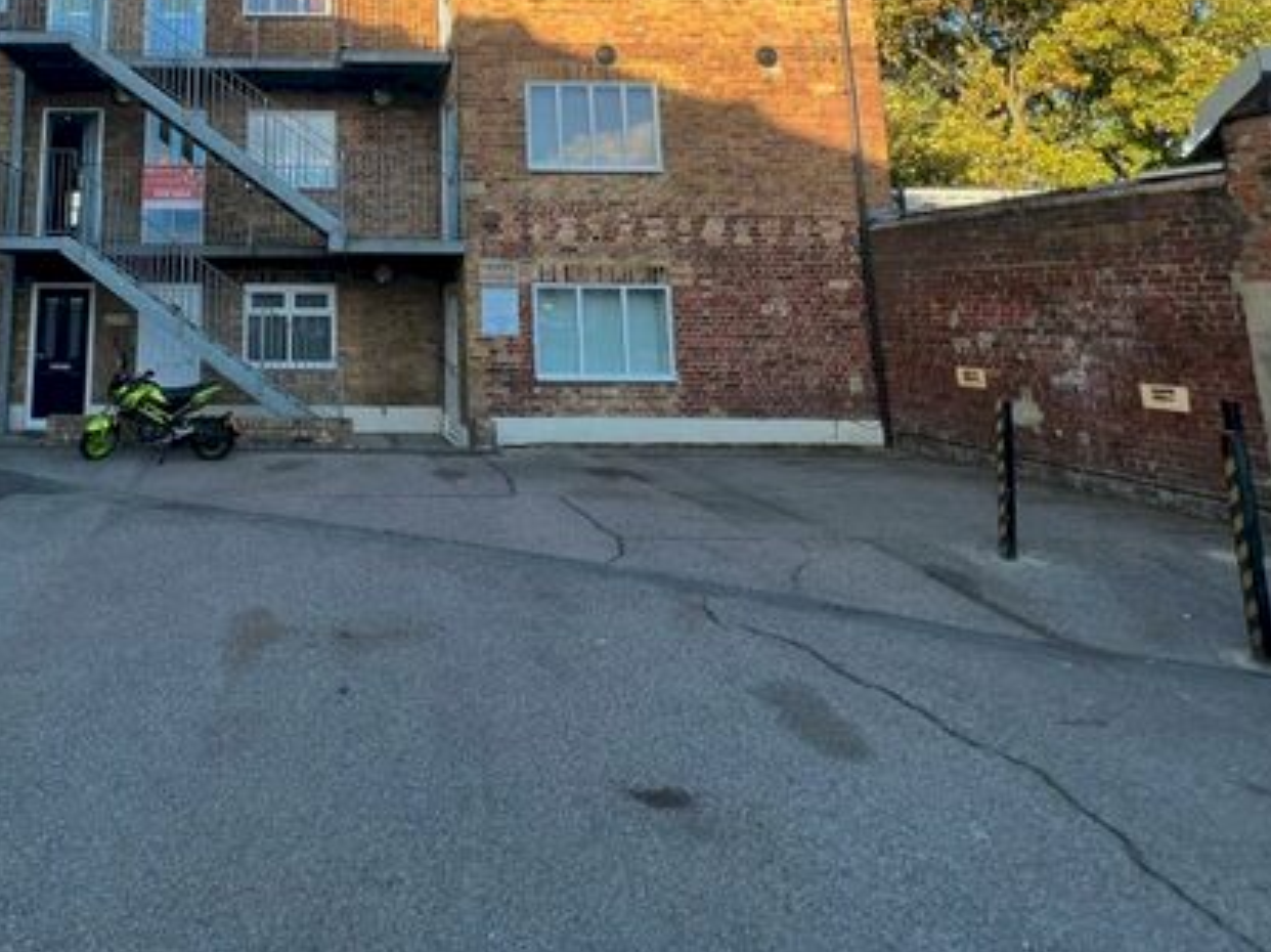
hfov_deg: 70.8
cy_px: 167
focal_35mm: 22
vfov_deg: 55.9
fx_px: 807
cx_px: 304
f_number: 1.8
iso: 32
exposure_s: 1/324
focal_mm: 1.57
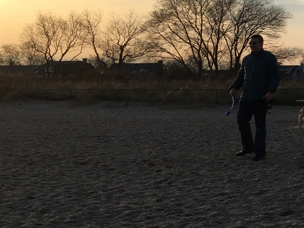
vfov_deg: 17.5
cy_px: 22
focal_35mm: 83
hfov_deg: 21.3
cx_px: 396
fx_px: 729
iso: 25
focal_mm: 4.15
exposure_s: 1/1202
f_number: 2.2
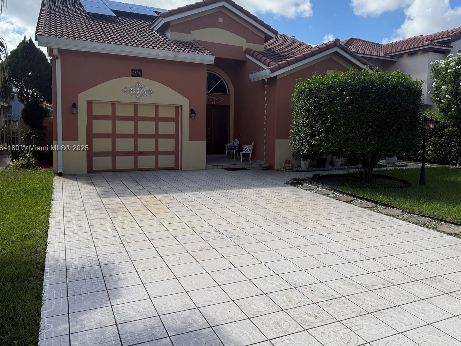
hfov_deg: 63.3
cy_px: 149
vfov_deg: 49.6
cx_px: 250
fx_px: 373
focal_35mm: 28
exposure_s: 1/5319
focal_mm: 6.76
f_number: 1.78
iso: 80
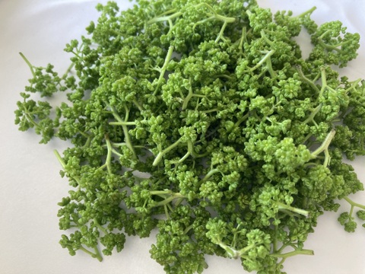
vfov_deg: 49.7
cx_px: 182
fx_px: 295
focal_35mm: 28
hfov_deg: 63.4
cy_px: 137
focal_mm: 3.99
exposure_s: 1/119
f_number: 1.8
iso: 80
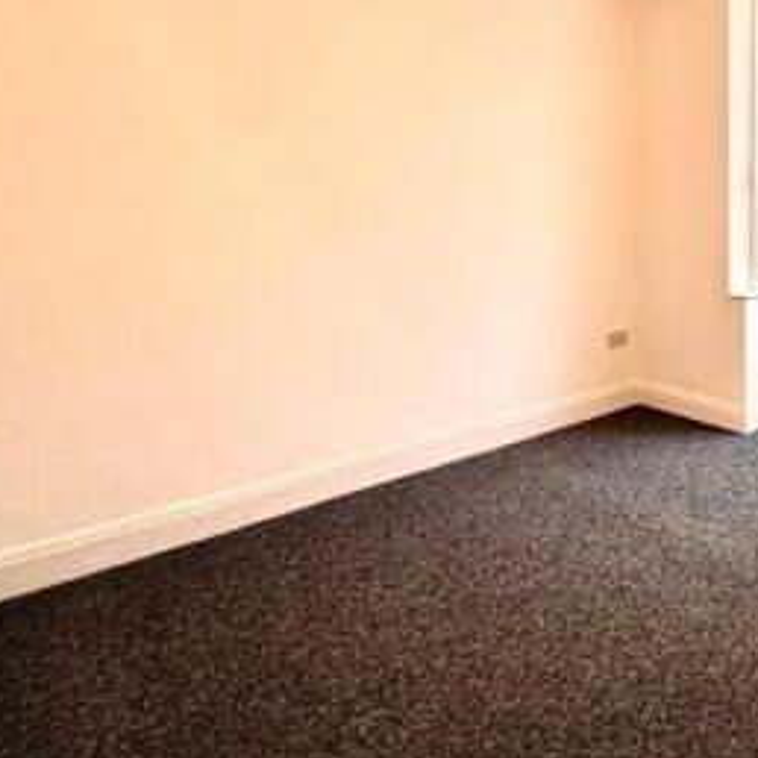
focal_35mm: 28
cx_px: 648
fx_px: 694
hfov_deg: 52.1
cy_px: 286
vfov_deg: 56.6
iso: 320
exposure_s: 1/100
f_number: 2.2
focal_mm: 2.22
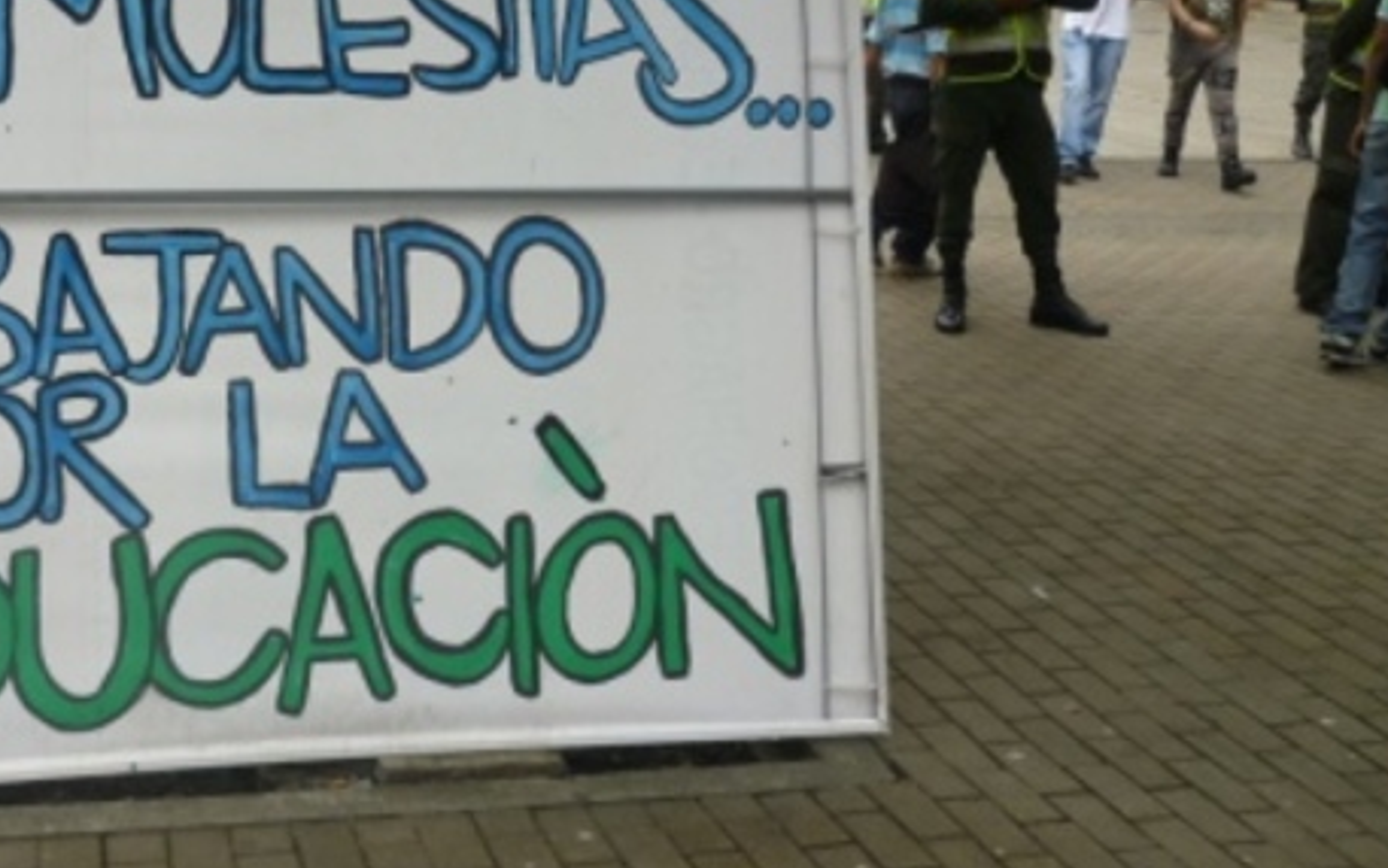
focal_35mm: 46
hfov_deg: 42.7
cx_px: 431
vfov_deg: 27.8
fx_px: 1741
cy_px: 255
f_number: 2.8
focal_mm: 5.5
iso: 80
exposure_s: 1/500
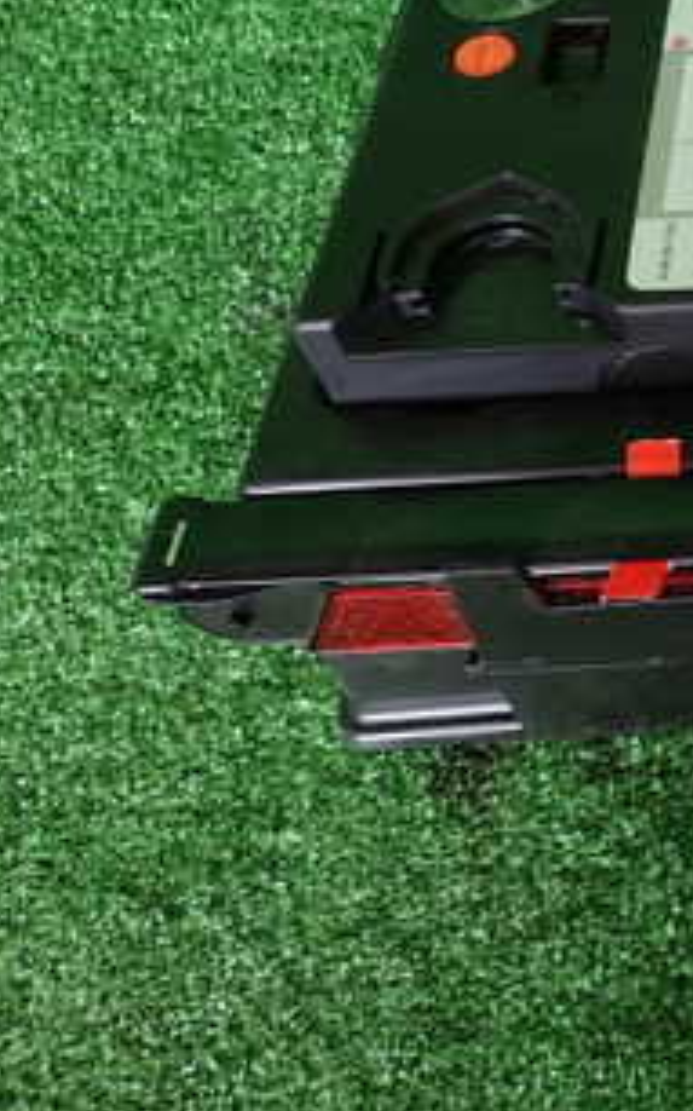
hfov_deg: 20.8
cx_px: 1059
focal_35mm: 52
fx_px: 1573
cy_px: 309
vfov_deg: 38.1
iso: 200
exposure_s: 1/60
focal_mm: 4.5
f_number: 2
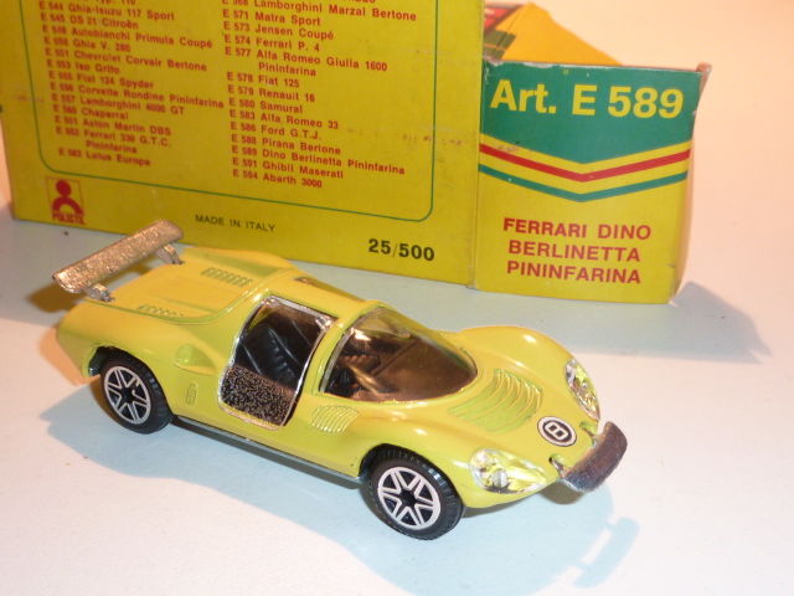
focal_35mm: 55
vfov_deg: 26.6
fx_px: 1262
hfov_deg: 34.9
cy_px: 298
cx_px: 397
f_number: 3.4
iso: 100
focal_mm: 5
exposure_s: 1/30
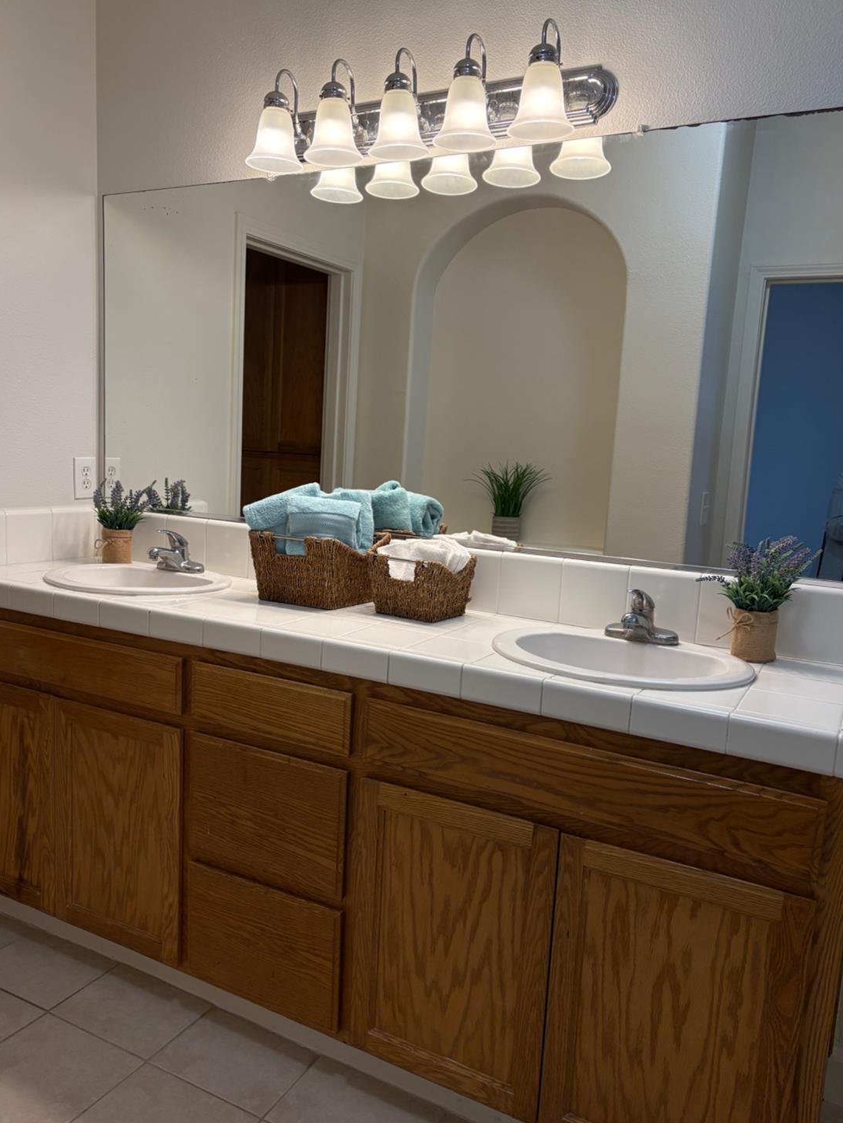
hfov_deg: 51.3
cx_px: 410
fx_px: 877
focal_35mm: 27
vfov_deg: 65.3
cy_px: 574
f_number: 1.6
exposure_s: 1/131
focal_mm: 5.96
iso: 125
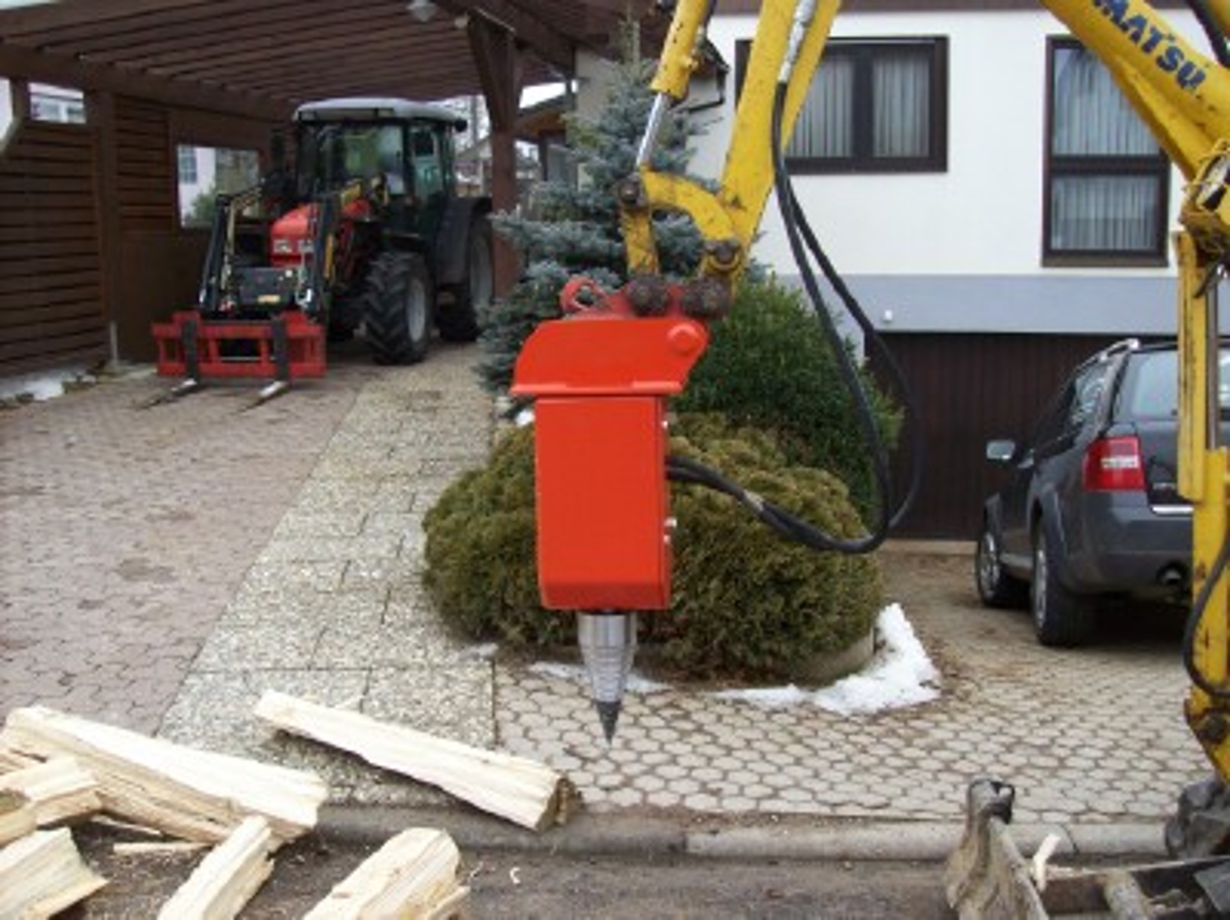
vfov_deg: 39.6
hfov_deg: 51.4
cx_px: 615
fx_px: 1278
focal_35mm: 36
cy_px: 460
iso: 80
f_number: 2.7
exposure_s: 1/223
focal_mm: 6
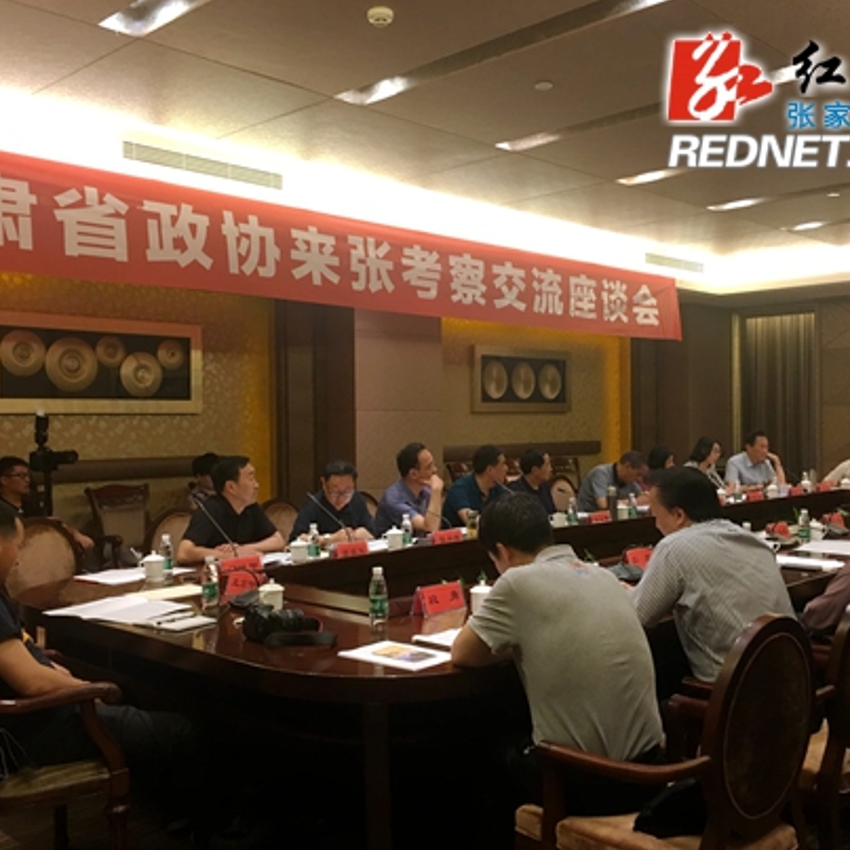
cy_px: 422
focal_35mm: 35
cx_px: 416
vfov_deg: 47.2
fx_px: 972
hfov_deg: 47.2
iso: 125
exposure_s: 1/33
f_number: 2.2
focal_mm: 4.15
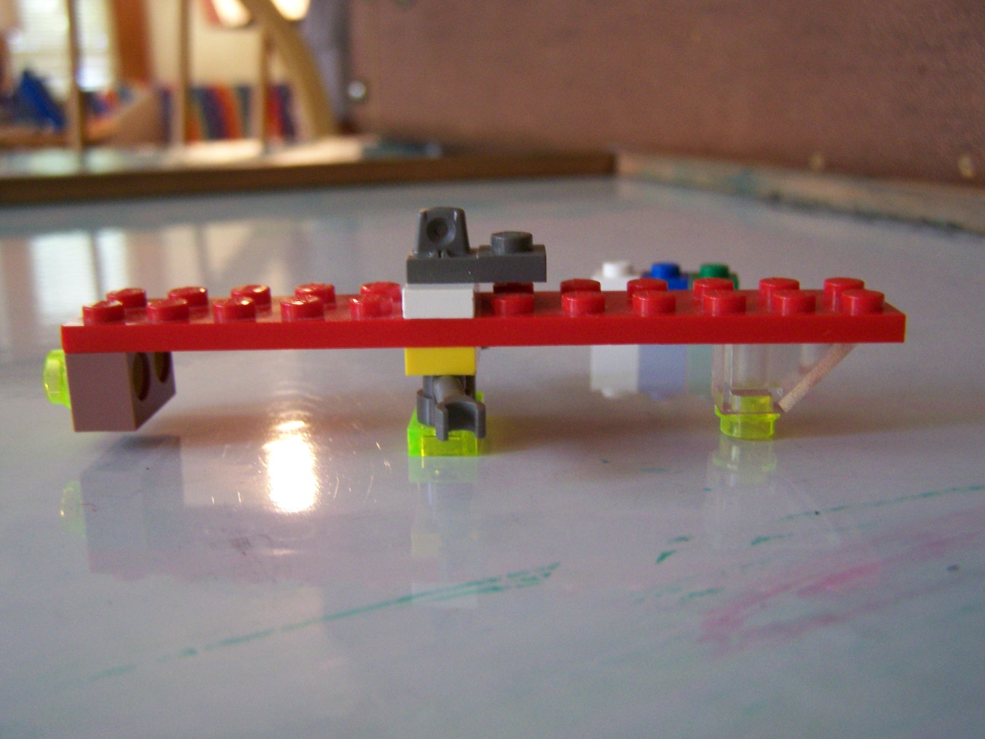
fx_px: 1081
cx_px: 492
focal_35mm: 38
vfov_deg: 37.7
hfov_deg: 49.0
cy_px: 370
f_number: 2.8
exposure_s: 1/10
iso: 160
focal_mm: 6.3
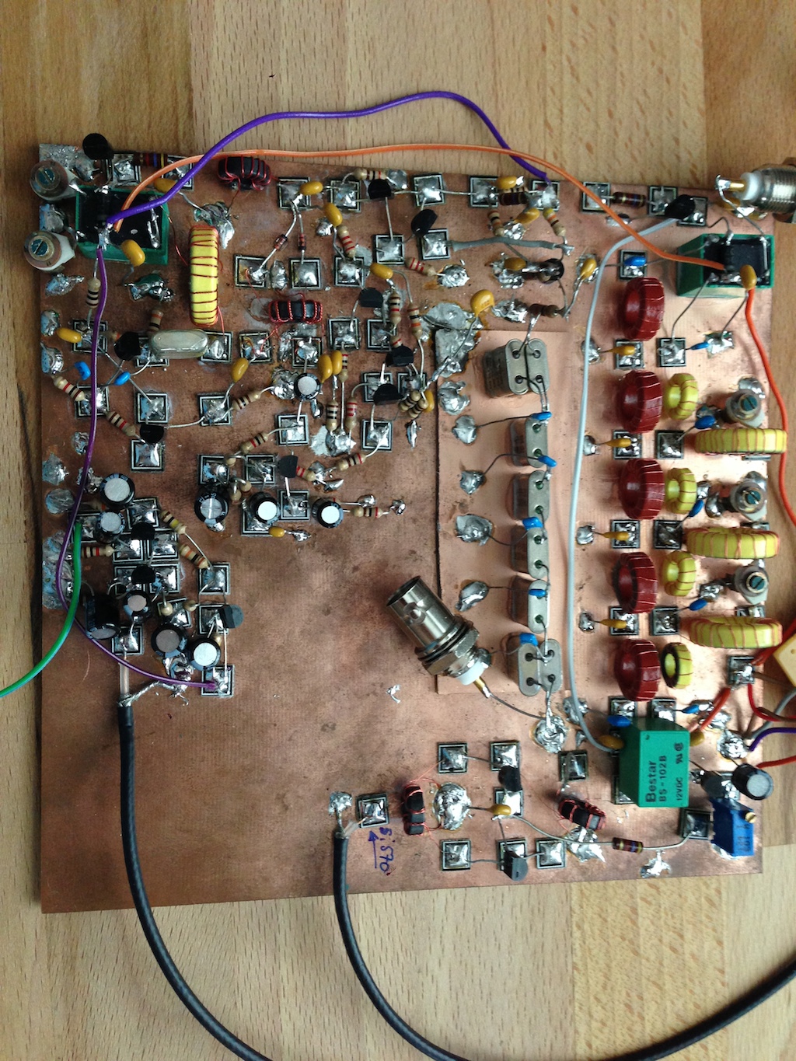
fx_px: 1012
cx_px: 398
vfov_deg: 55.3
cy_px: 530
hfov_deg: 43.0
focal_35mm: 33
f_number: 2.4
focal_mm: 4.12
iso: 160
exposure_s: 1/20
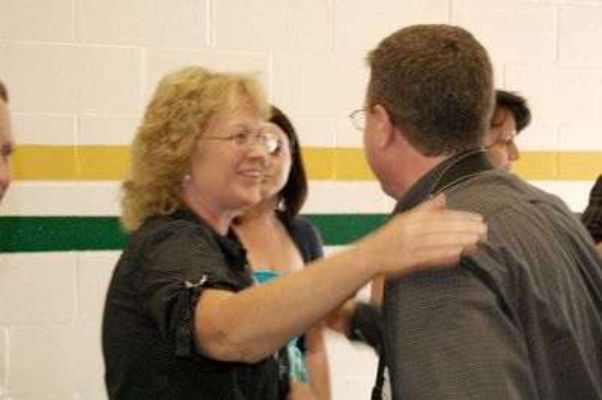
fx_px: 1153
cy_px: 200
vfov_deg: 19.7
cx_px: 301
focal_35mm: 69
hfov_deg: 29.3
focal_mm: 46
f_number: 5.3
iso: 1600
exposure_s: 1/30
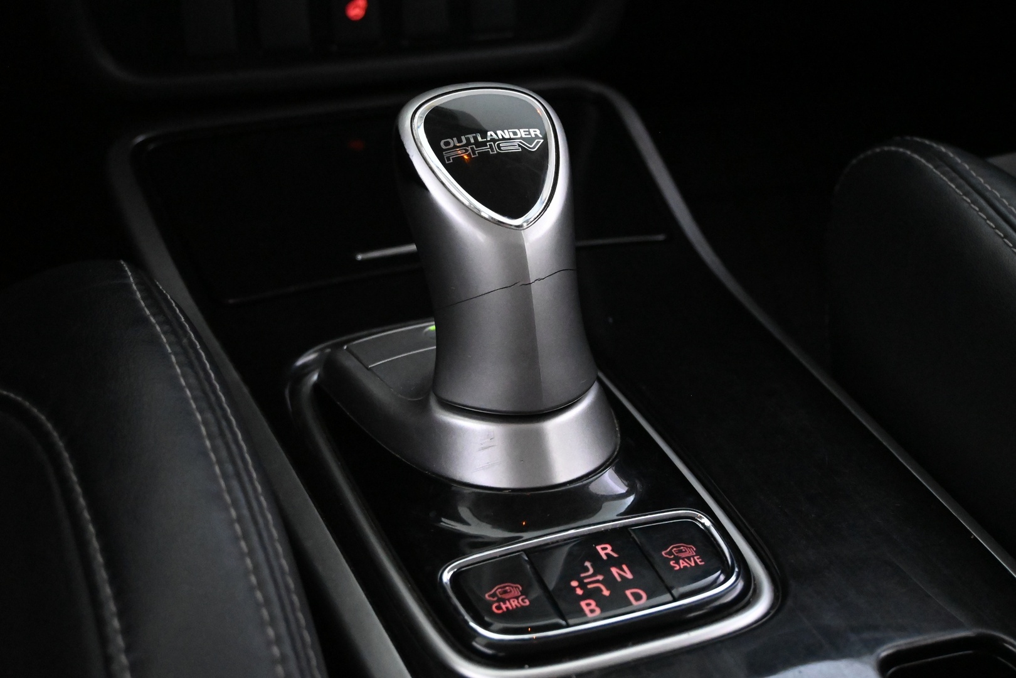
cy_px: 339
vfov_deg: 27.3
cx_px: 508
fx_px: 1397
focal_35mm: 50
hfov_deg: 40.0
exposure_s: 1/50
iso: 9000
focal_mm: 33
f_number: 5
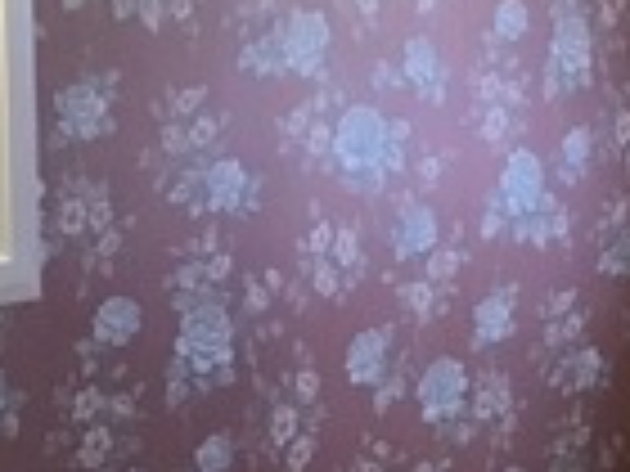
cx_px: 855
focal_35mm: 142
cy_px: 261
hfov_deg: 13.3
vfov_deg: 10.4
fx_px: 2584
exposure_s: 1/30
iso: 125
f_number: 2.4
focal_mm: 3.3
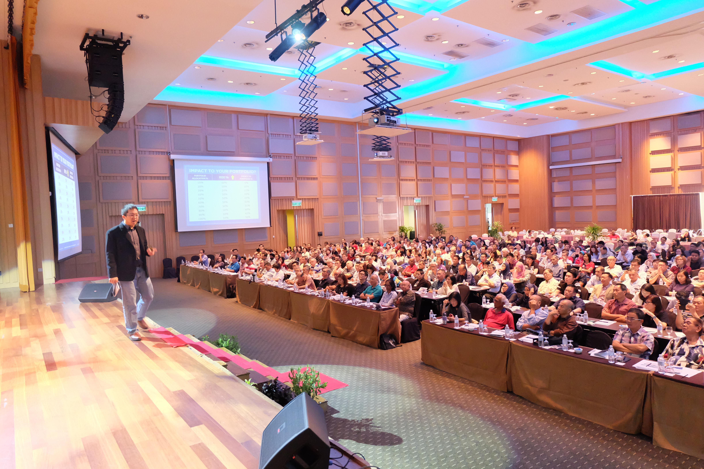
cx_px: 352
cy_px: 234
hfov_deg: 73.7
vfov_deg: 53.1
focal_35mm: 24
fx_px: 469
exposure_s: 1/38
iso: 6400
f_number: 3.5
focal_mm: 16
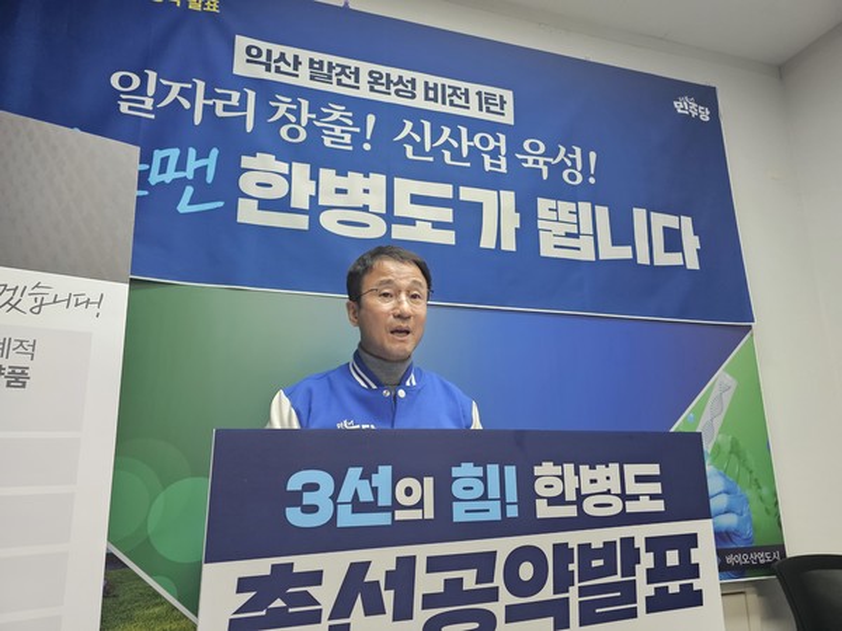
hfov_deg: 73.9
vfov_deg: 58.9
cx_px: 421
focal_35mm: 23
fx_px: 559
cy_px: 316
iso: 250
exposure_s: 1/120
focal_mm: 6.3
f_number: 1.7
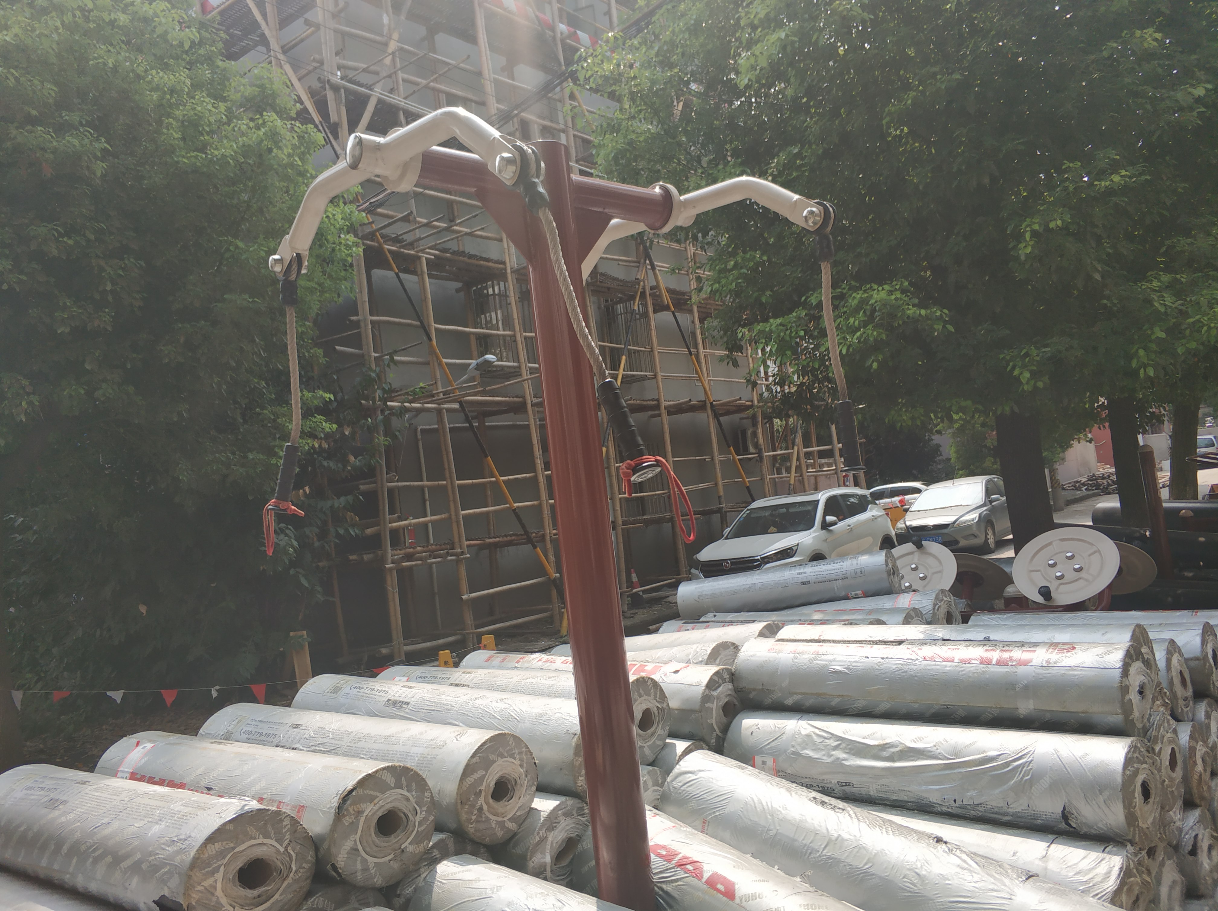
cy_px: 456
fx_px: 949
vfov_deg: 51.3
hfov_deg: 65.4
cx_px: 609
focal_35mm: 27
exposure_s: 1/1511
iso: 206
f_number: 1.8
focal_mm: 3.82
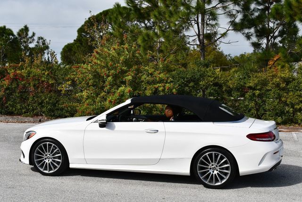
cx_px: 151
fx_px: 487
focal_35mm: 58
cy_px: 101
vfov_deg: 23.4
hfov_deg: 34.5
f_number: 9
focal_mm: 29
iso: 100
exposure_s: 1/400
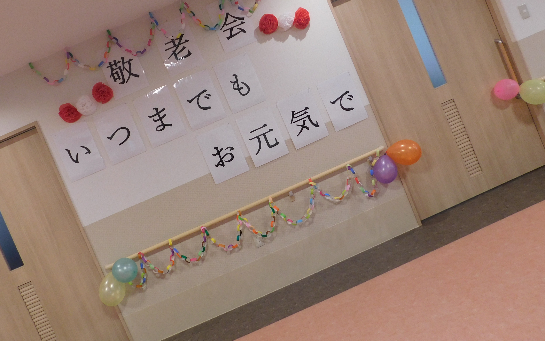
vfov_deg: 41.6
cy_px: 131
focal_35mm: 30
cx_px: 220
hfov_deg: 62.4
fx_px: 446
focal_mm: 4
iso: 125
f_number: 3
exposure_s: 1/30
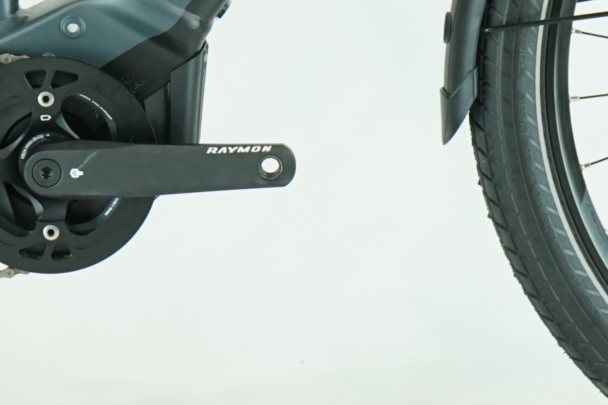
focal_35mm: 244
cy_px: -243
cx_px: 219
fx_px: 4120
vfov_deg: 5.6
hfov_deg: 8.4
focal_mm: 59
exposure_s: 1/200
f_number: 5.6
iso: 1600
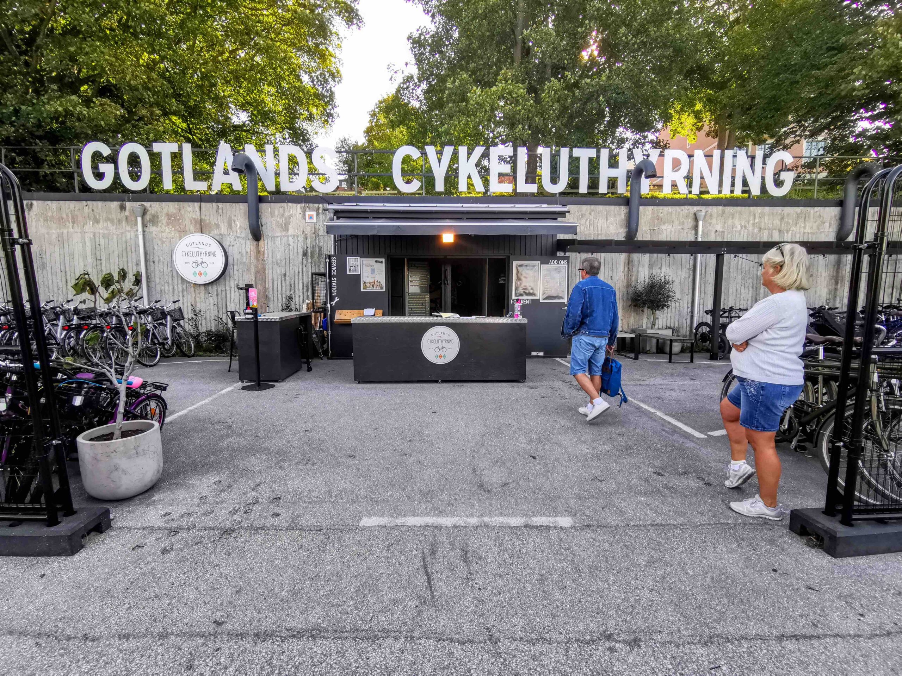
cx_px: 451
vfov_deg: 78.1
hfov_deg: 94.5
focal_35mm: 16
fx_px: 417
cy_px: 338
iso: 50
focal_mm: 2.35
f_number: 2.2
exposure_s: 1/184
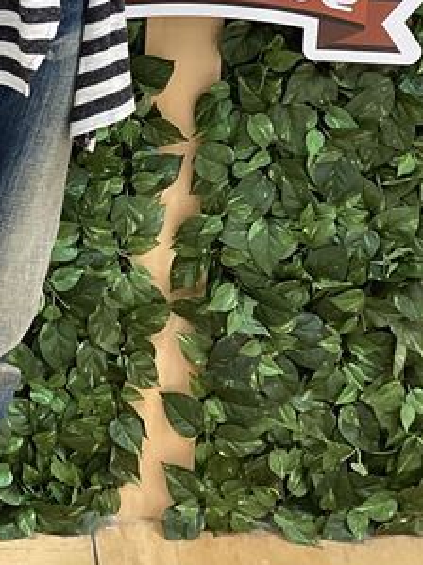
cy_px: -66
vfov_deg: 22.2
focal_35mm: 83
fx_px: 1353
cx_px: 23
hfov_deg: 17.4
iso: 80
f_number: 2.4
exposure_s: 1/50
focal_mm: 3.3
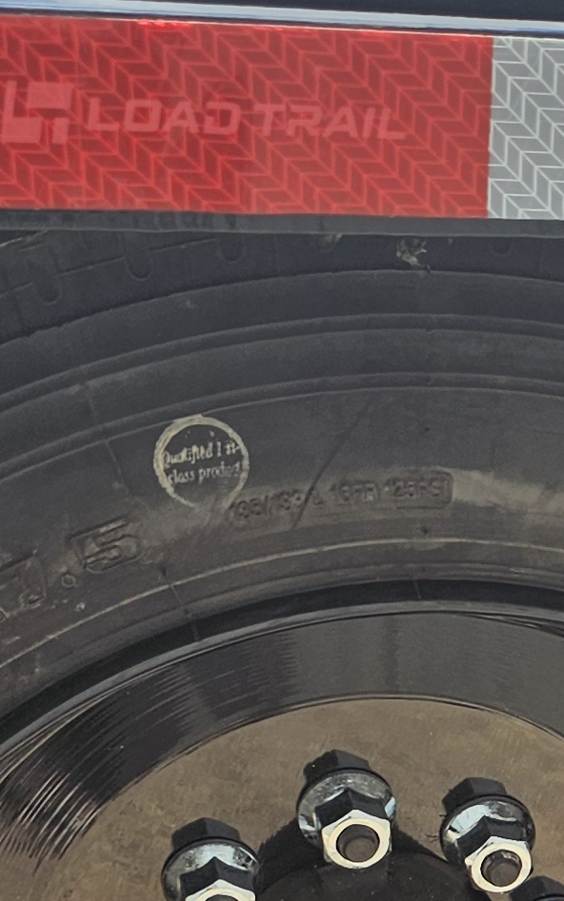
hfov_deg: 11.8
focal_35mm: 103
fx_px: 2533
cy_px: 933
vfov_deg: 19.5
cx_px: 970
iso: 16
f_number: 1.7
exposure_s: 1/518
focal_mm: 6.3
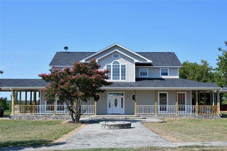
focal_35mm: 48
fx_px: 303
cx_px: 114
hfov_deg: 41.1
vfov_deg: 28.1
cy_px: 76
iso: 100
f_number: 16
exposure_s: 1/80
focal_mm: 48
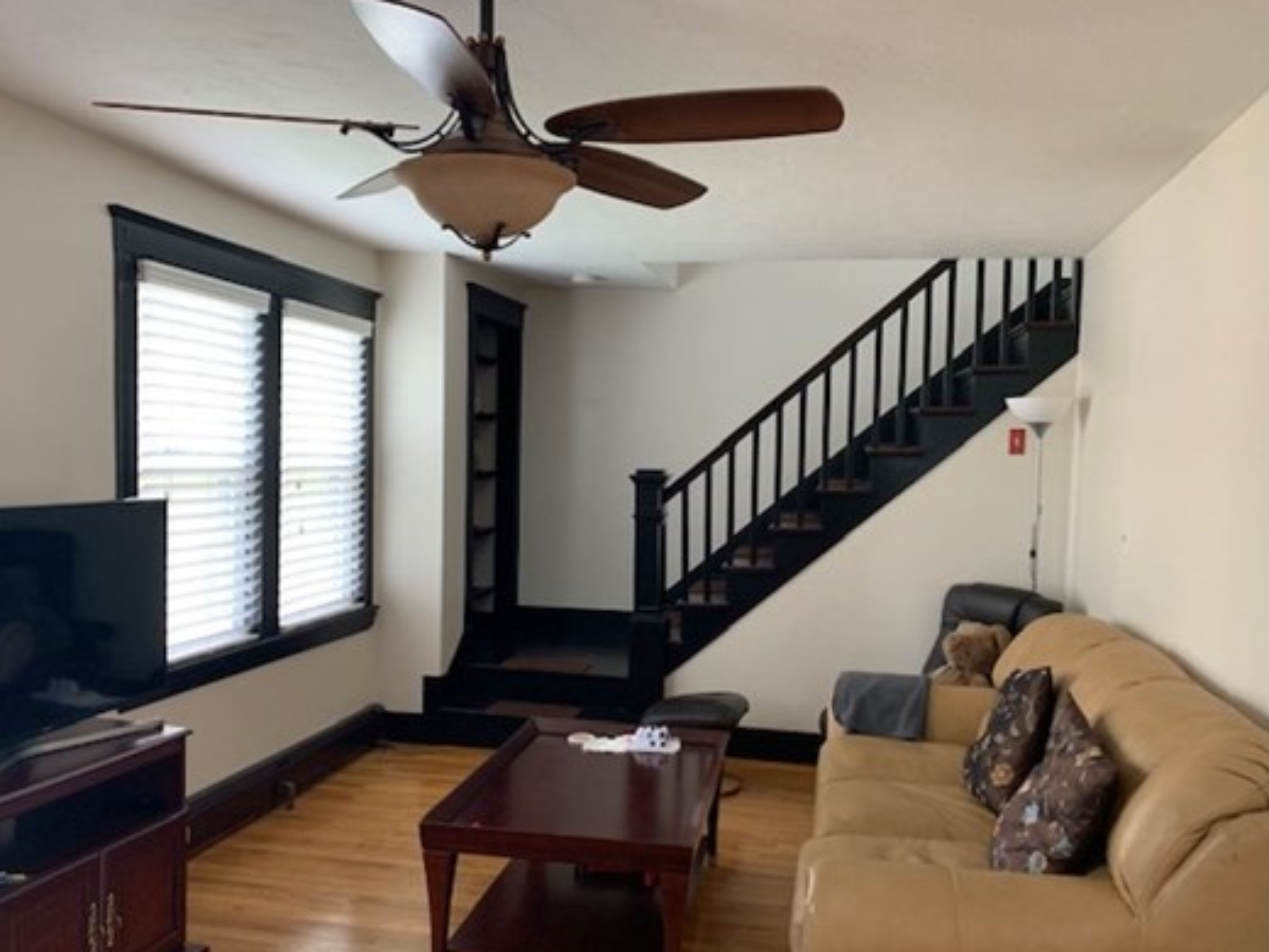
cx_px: 652
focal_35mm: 30
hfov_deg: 60.0
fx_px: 1100
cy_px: 537
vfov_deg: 46.7
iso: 200
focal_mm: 4.25
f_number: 1.8
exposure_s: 1/60
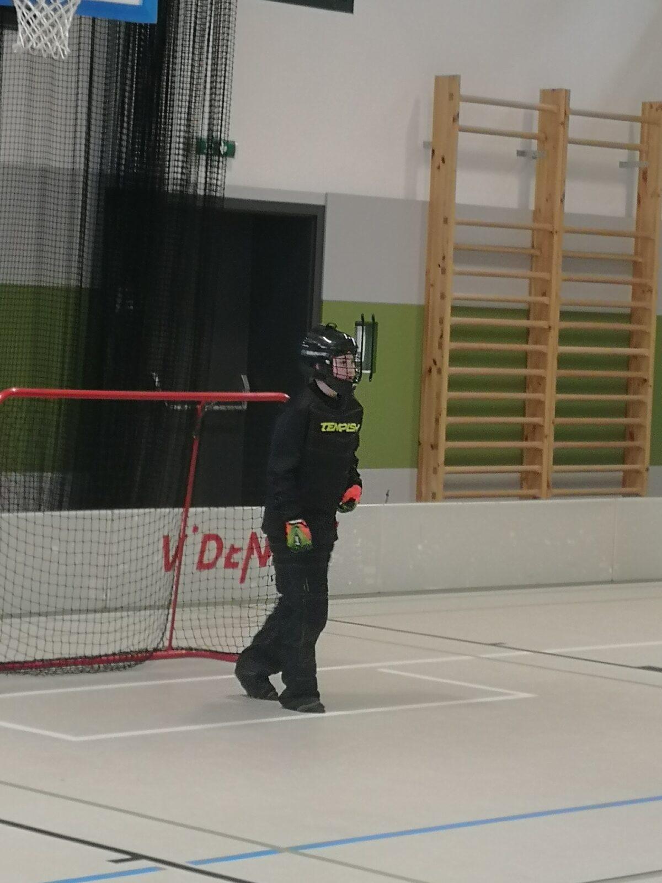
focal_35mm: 107
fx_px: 2728
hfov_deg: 13.8
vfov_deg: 18.4
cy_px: 442
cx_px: 331
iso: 100
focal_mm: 3.95
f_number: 2.2
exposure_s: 1/50
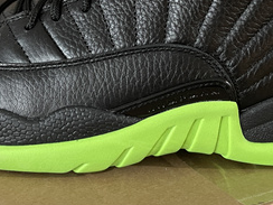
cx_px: 126
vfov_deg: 21.6
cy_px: -26
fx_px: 505
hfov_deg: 30.3
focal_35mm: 64
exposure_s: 1/33
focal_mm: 5.1
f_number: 1.6
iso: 400
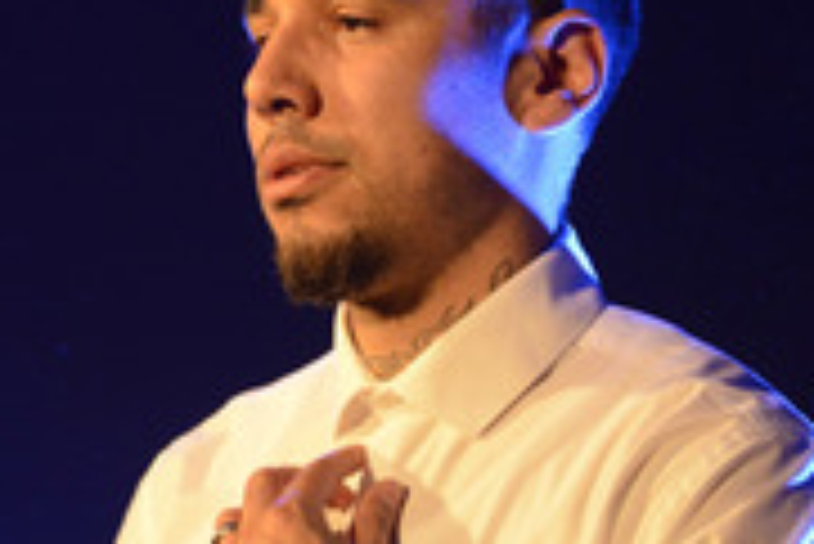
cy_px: 400
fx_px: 3937
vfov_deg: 7.9
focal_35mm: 174
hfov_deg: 11.7
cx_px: 110
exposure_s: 1/250
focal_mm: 70
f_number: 2.8
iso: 4000
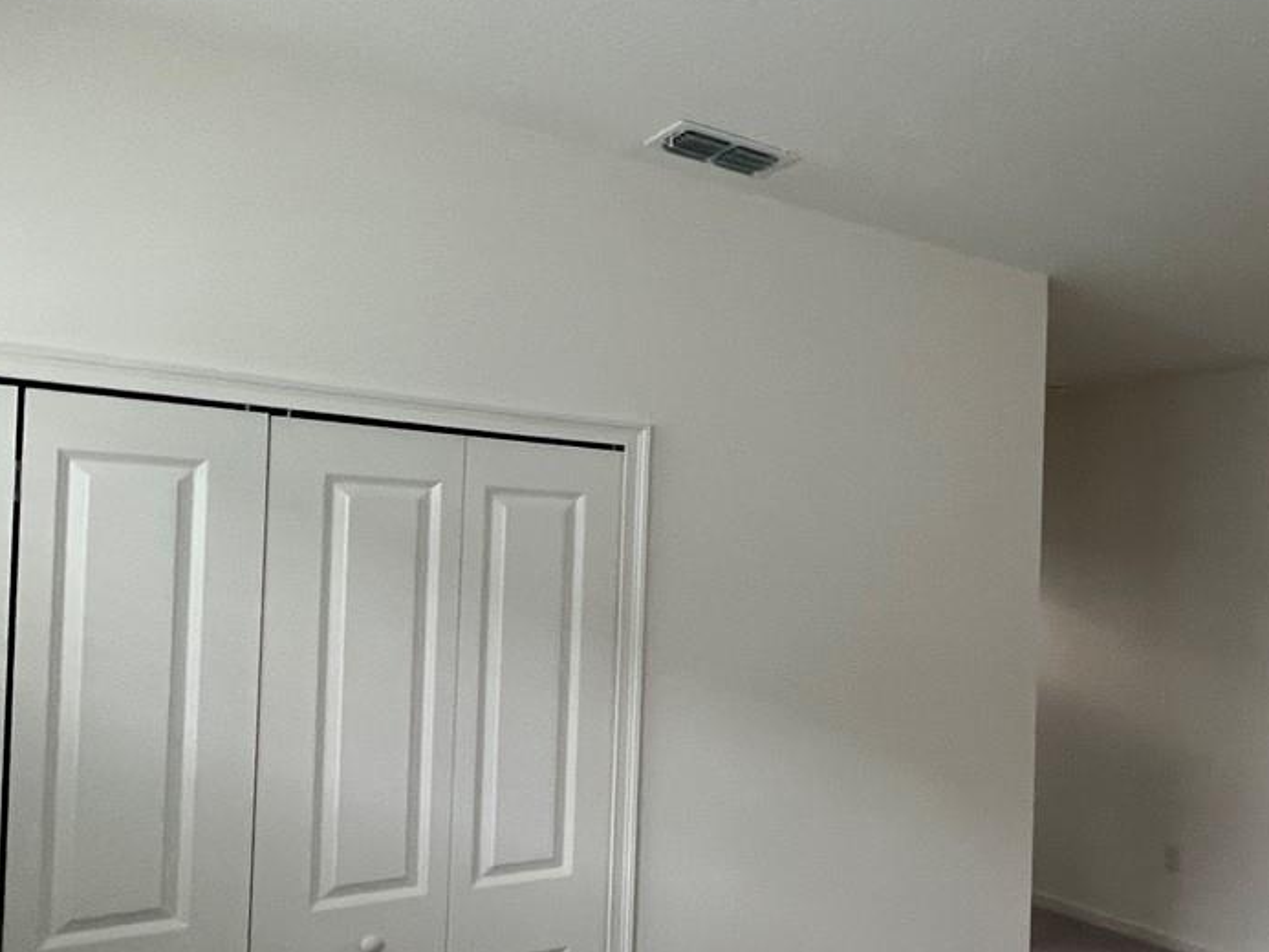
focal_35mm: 30
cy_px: 573
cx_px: 1062
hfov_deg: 54.6
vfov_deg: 46.5
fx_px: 1100
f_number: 1.8
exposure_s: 1/70
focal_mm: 1.57
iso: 250
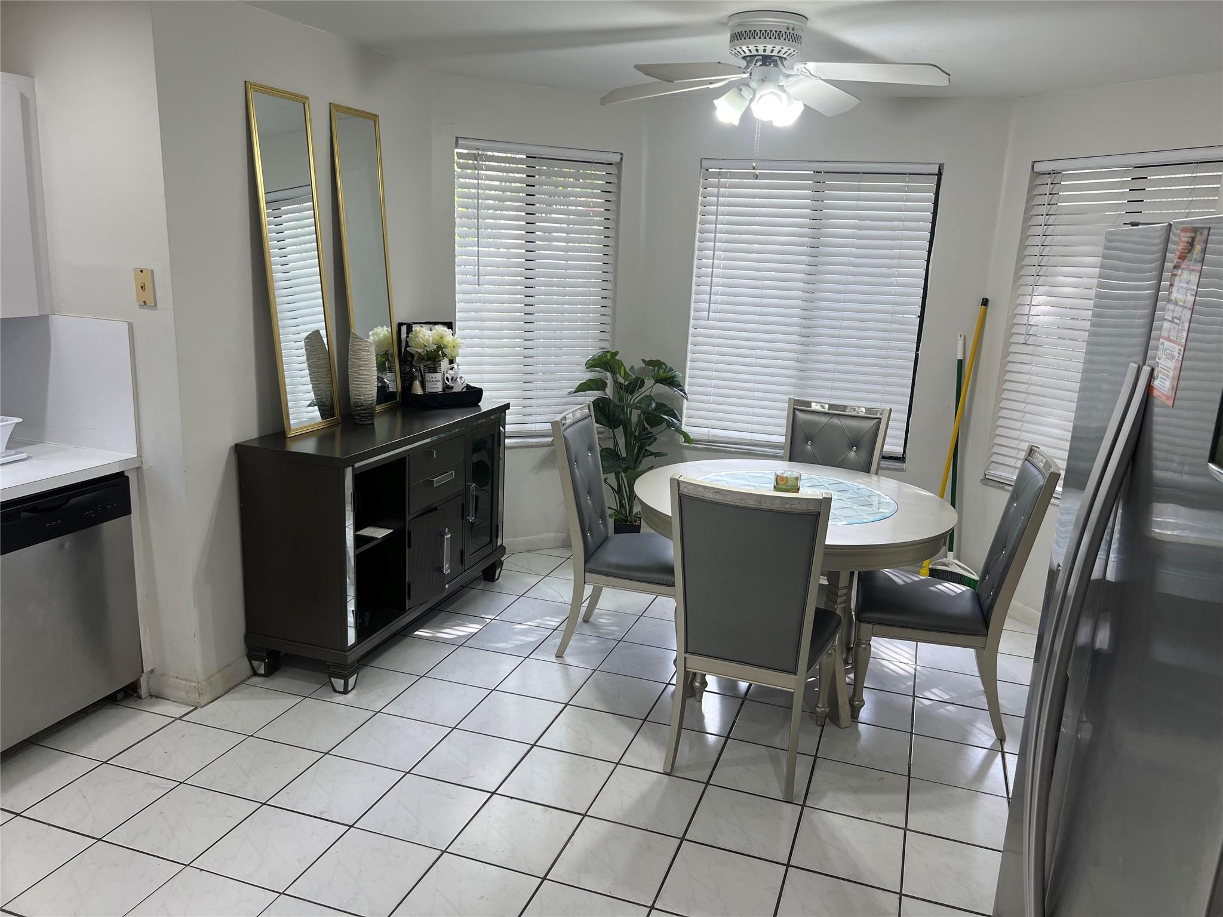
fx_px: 919
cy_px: 458
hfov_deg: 67.3
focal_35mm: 26
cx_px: 612
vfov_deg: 53.1
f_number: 1.5
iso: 50
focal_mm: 5.7
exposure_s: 1/120
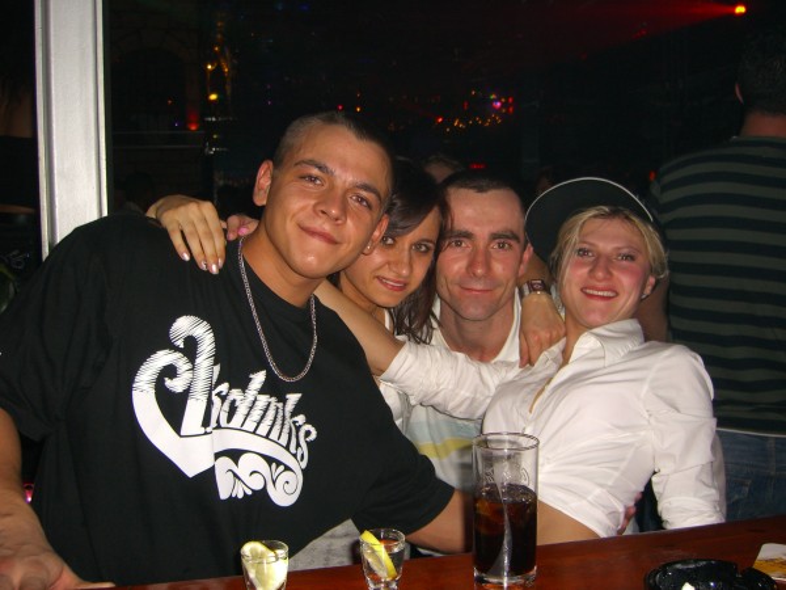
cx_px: 393
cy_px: 295
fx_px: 863
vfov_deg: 37.7
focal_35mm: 38
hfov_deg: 49.0
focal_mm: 7.9
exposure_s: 1/60
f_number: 2.8
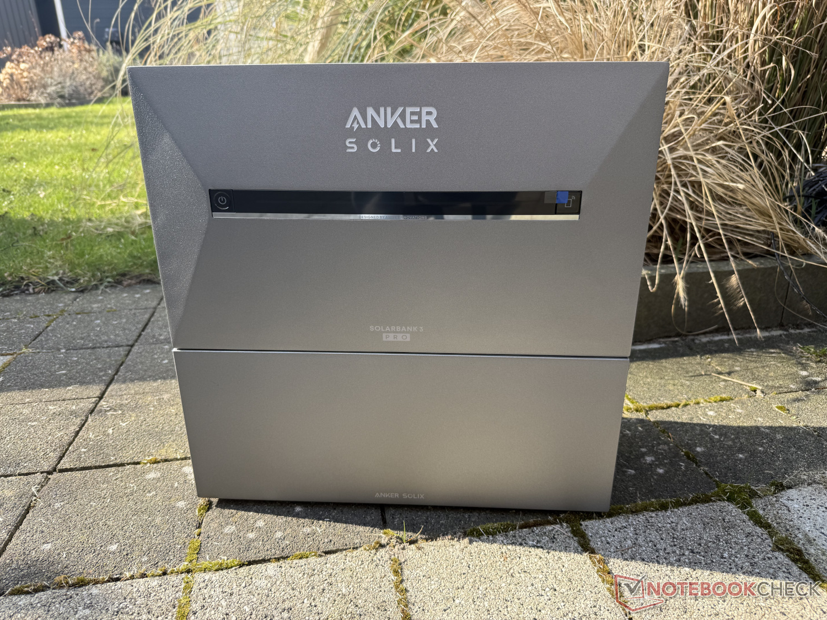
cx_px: 414
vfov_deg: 56.8
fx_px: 573
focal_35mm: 24
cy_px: 310
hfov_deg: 71.6
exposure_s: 1/381
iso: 80
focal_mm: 6.76
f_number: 1.78
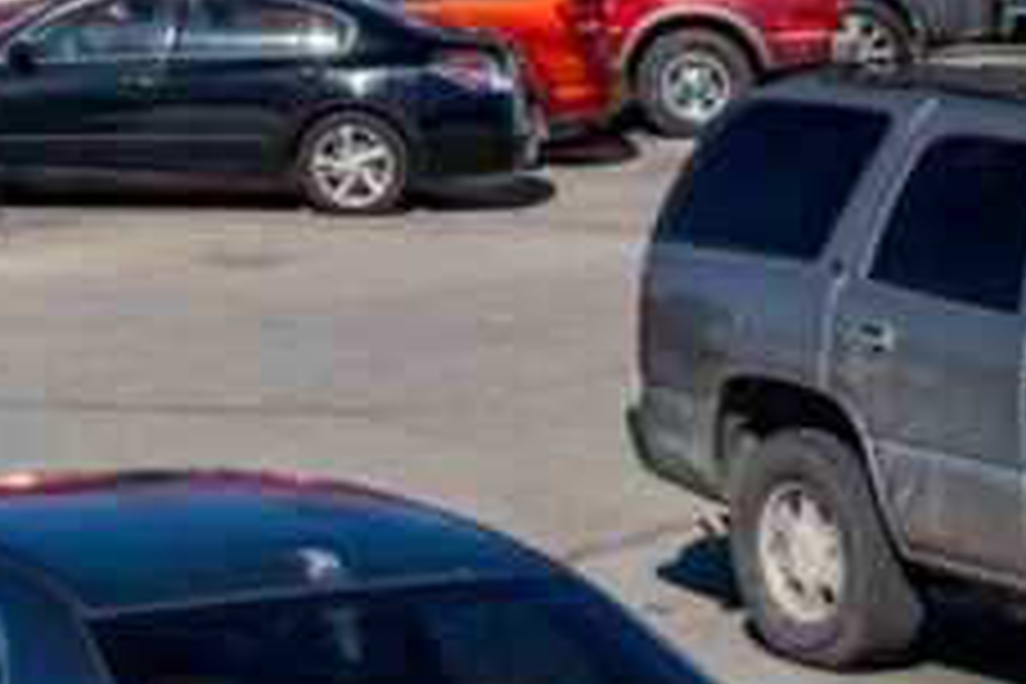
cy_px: -405
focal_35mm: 148
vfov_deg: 9.0
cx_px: -603
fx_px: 4218
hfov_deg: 13.0
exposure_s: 1/400
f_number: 11
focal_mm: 44
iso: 100
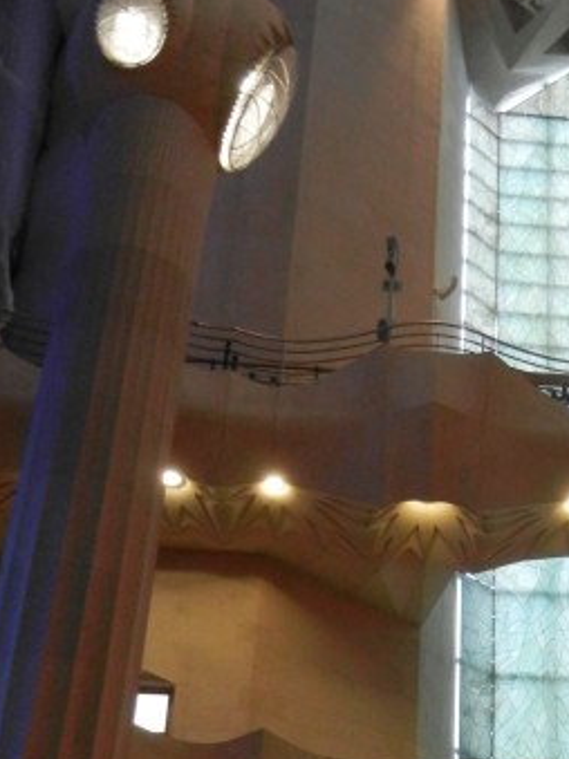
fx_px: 1491
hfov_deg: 20.8
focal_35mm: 68
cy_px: 645
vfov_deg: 27.8
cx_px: 587
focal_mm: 5.4
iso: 640
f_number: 3.5
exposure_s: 1/52.6
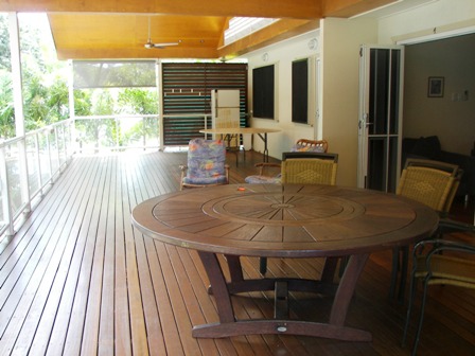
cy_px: 178
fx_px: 494
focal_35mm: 36
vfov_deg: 39.7
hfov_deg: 51.4
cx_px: 238
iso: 50
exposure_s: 1/40
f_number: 2.8
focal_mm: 6
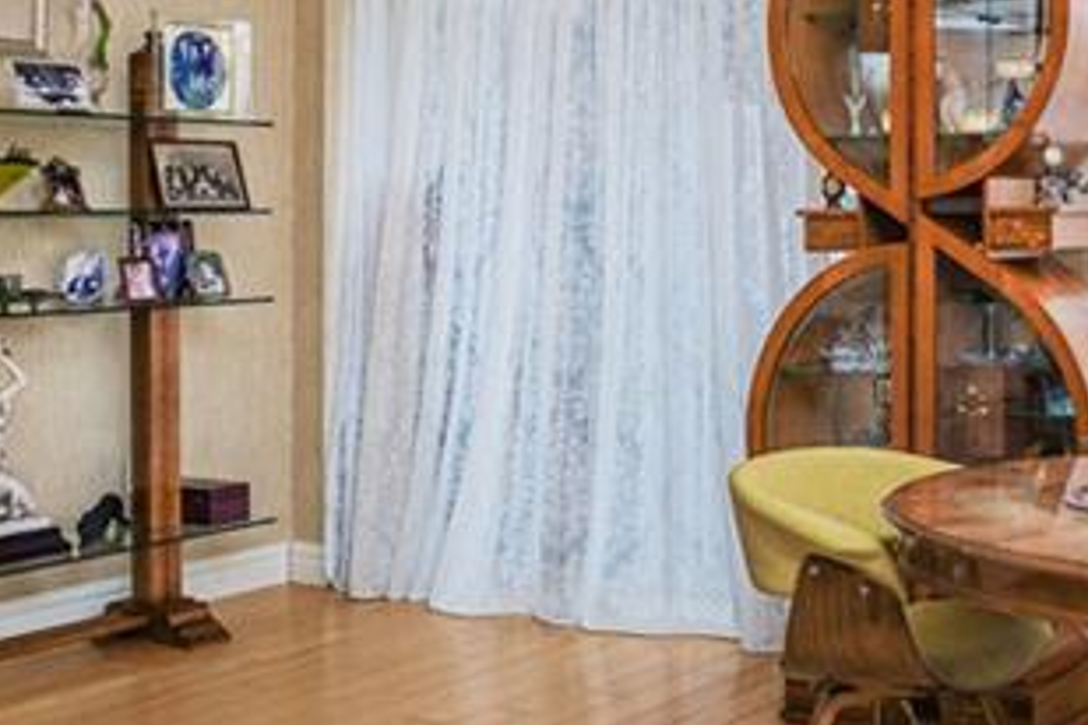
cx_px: 1123
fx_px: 1602
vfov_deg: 25.2
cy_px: 183
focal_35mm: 53
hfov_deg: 33.8
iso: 50
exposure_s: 1/40
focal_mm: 16
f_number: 4.5
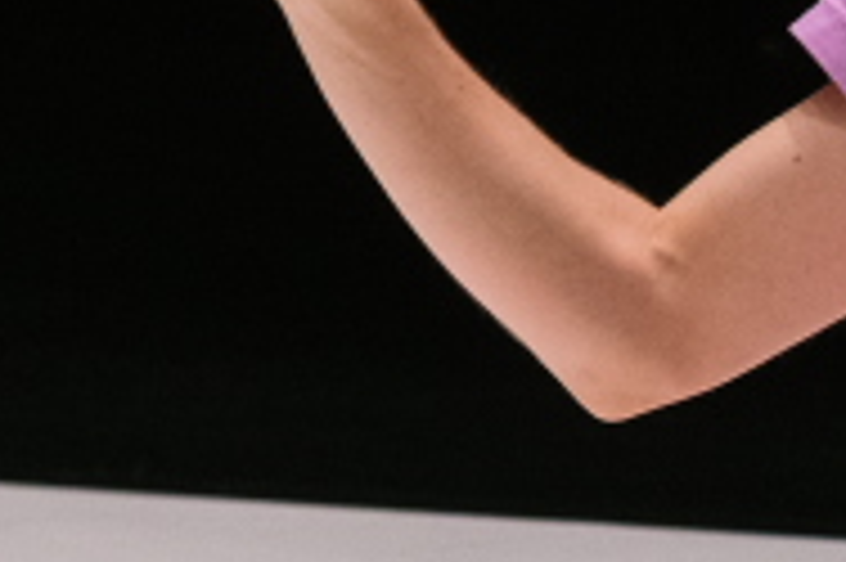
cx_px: 1570
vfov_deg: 1.9
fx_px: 16834
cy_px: 94
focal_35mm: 717
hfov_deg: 2.9
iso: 1600
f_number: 5.6
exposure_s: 1/125
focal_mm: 90
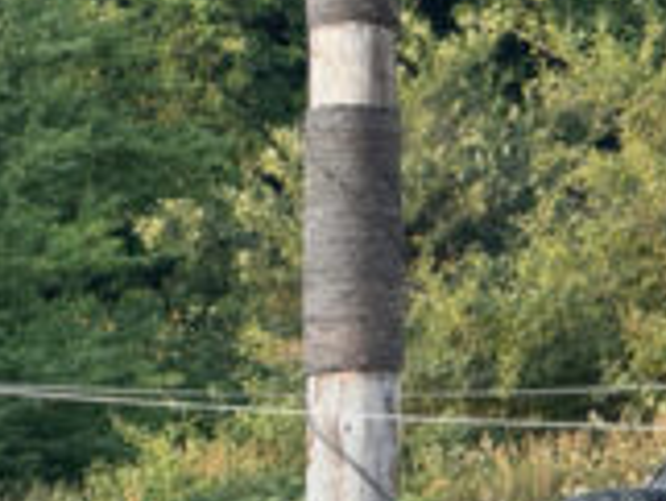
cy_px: 37
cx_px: 803
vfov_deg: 3.3
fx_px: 8587
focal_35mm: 446
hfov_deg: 4.4
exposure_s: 1/99
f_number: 2.8
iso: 64
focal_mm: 15.7
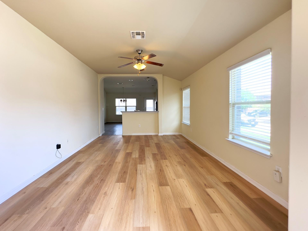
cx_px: 146
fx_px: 133
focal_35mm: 15
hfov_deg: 98.1
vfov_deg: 81.7
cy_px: 110
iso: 160
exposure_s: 1/99
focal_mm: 2.22
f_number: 2.2
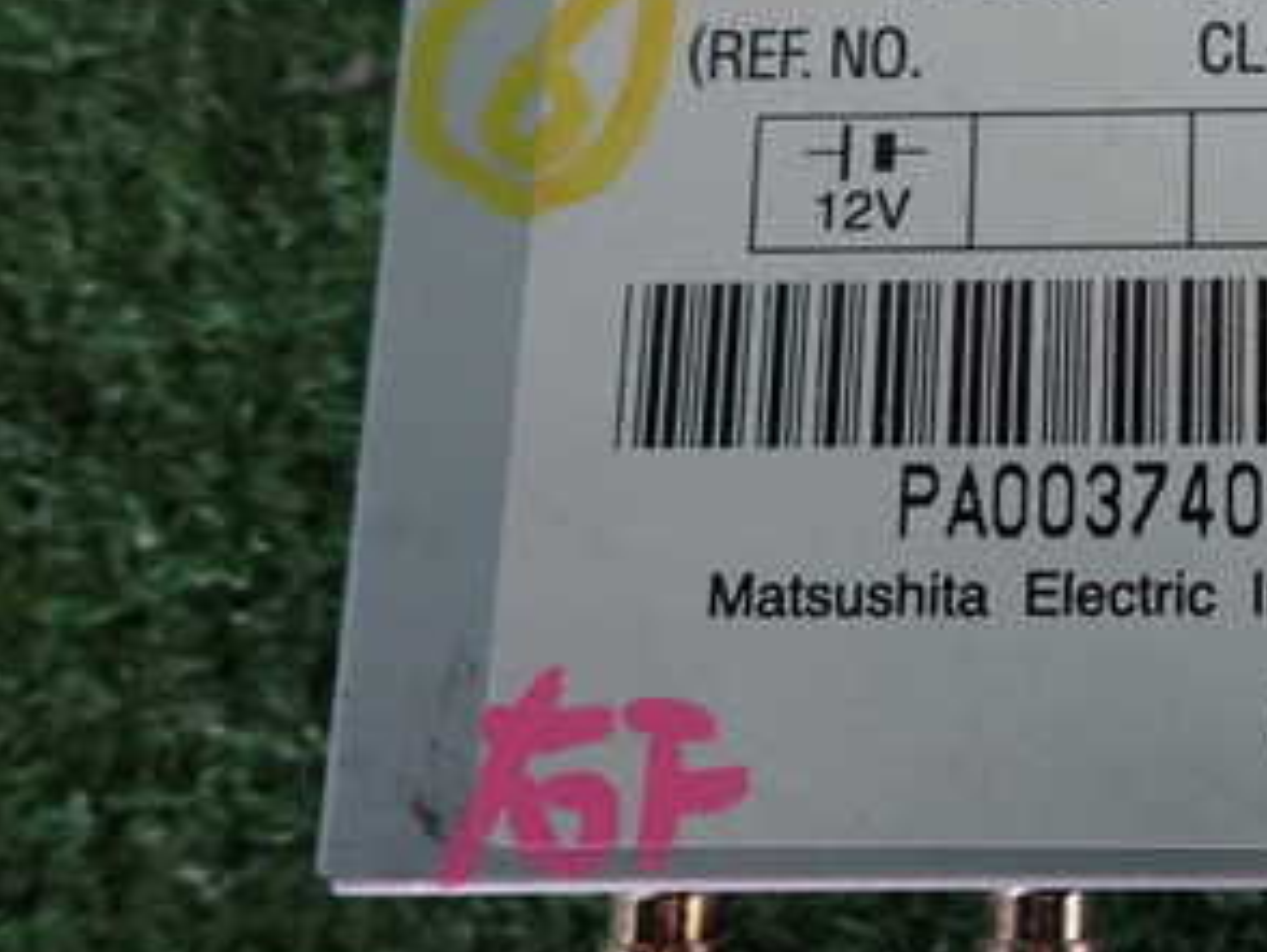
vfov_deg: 28.2
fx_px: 1868
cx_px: 1276
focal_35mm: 51
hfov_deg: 34.1
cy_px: 254
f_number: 2
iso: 200
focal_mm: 4.5
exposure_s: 1/30
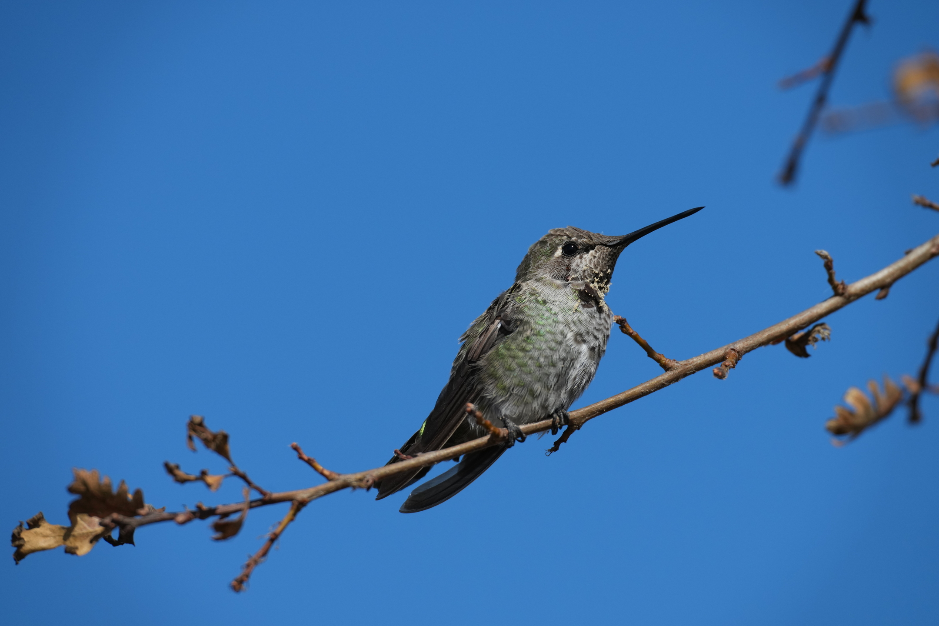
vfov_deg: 2.3
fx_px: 15649
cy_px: 313
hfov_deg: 3.4
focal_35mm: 600
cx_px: 470
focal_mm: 600
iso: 640
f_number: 5.6
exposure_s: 1/2500
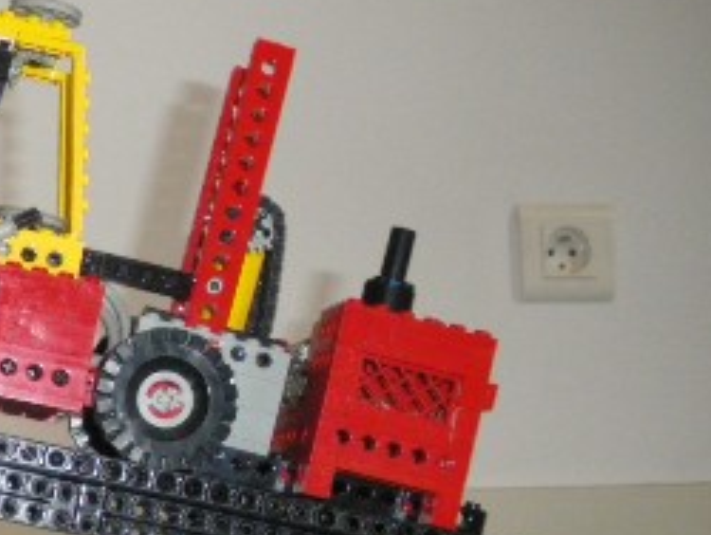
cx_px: -134
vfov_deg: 15.6
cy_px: 595
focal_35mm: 92
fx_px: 1891
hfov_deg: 20.0
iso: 400
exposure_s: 1/50
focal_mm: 6.3
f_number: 3.5
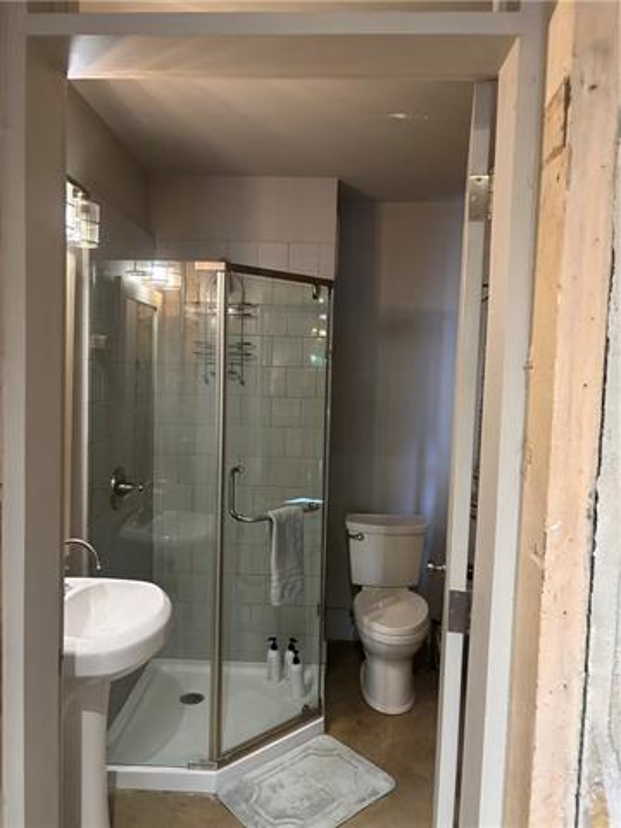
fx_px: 622
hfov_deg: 53.1
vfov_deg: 67.3
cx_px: 310
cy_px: 414
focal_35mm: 26
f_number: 1.6
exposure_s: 1/60
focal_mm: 5.96
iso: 500
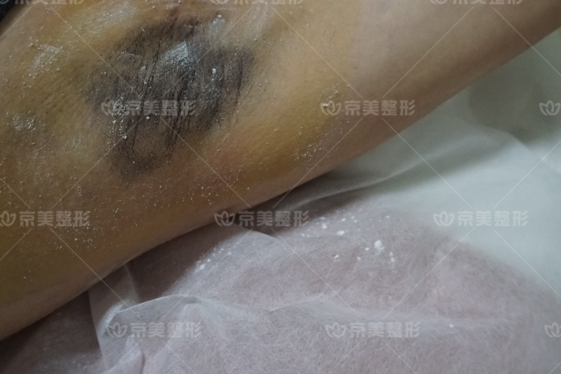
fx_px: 686
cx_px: 287
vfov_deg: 30.4
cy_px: 147
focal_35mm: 44
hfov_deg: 44.5
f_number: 3.5
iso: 2000
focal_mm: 16
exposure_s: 1/60
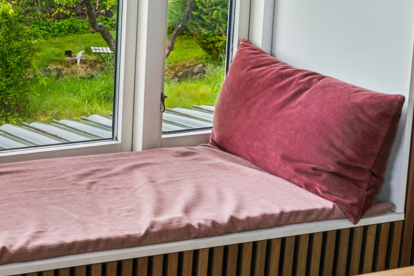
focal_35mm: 89
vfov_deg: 15.2
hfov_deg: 21.0
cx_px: -104
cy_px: 45
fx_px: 1023
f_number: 6.7
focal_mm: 32
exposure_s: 1/60
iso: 200
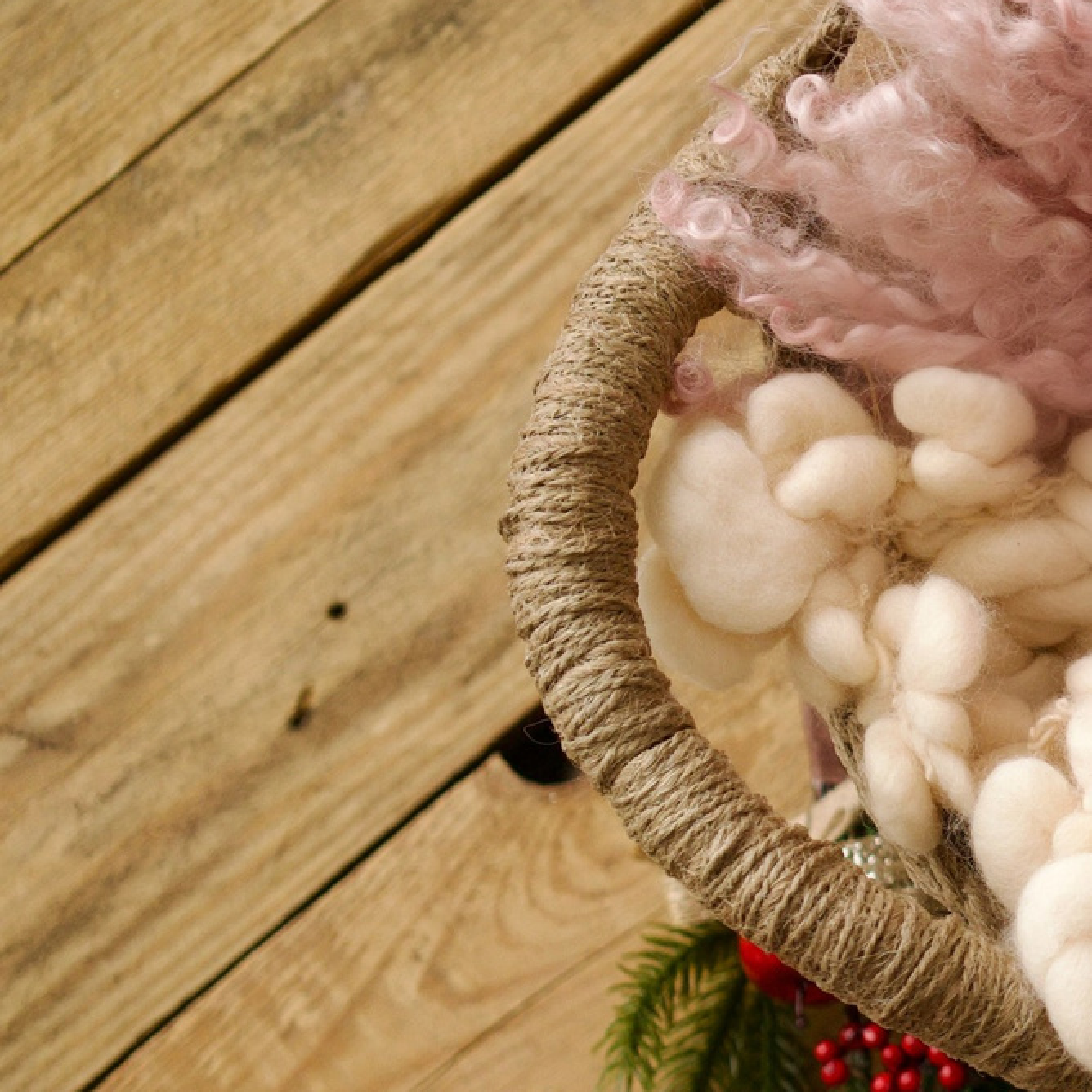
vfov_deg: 15.3
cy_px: 682
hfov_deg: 14.1
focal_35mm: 114
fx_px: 4069
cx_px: 1766
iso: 200
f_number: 2.8
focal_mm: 35
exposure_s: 1/125
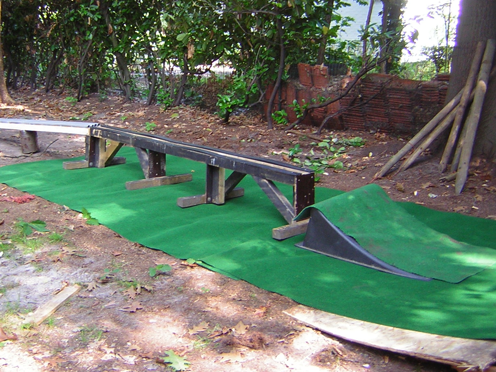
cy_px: 140
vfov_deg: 30.7
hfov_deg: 40.3
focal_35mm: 47
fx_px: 673
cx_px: 212
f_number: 2.6
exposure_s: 1/36.8
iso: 50
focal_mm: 4.7
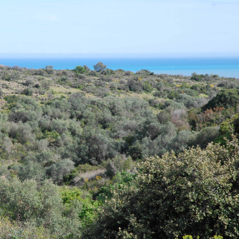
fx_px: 1203
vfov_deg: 11.3
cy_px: 115
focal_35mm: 154
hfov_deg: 11.3
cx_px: 51
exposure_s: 1/100
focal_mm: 70
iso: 200
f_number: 14
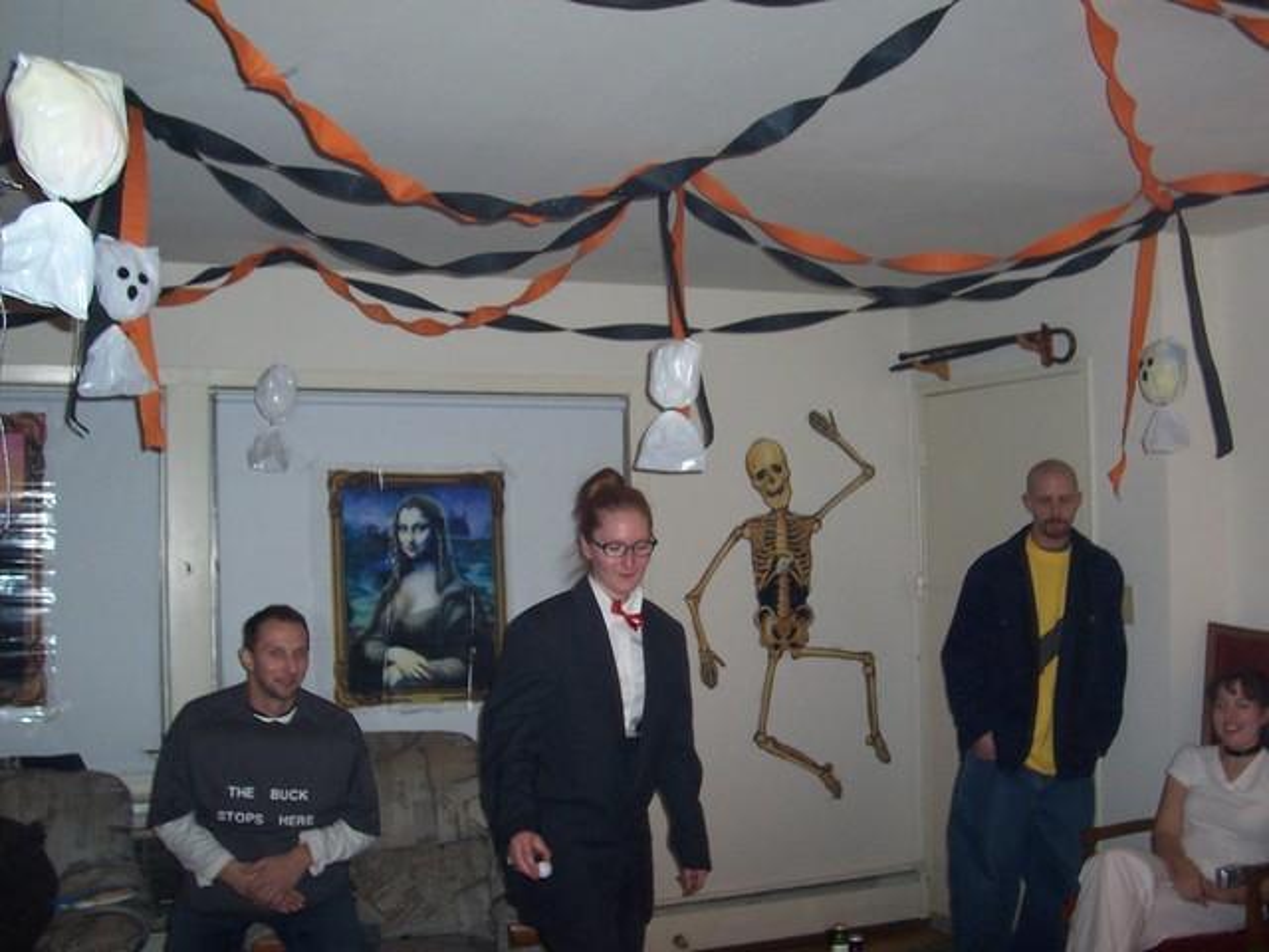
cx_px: 634
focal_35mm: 37
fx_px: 1356
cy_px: 476
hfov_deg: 50.1
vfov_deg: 38.7
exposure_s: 1/60
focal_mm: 5.6
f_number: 2.8
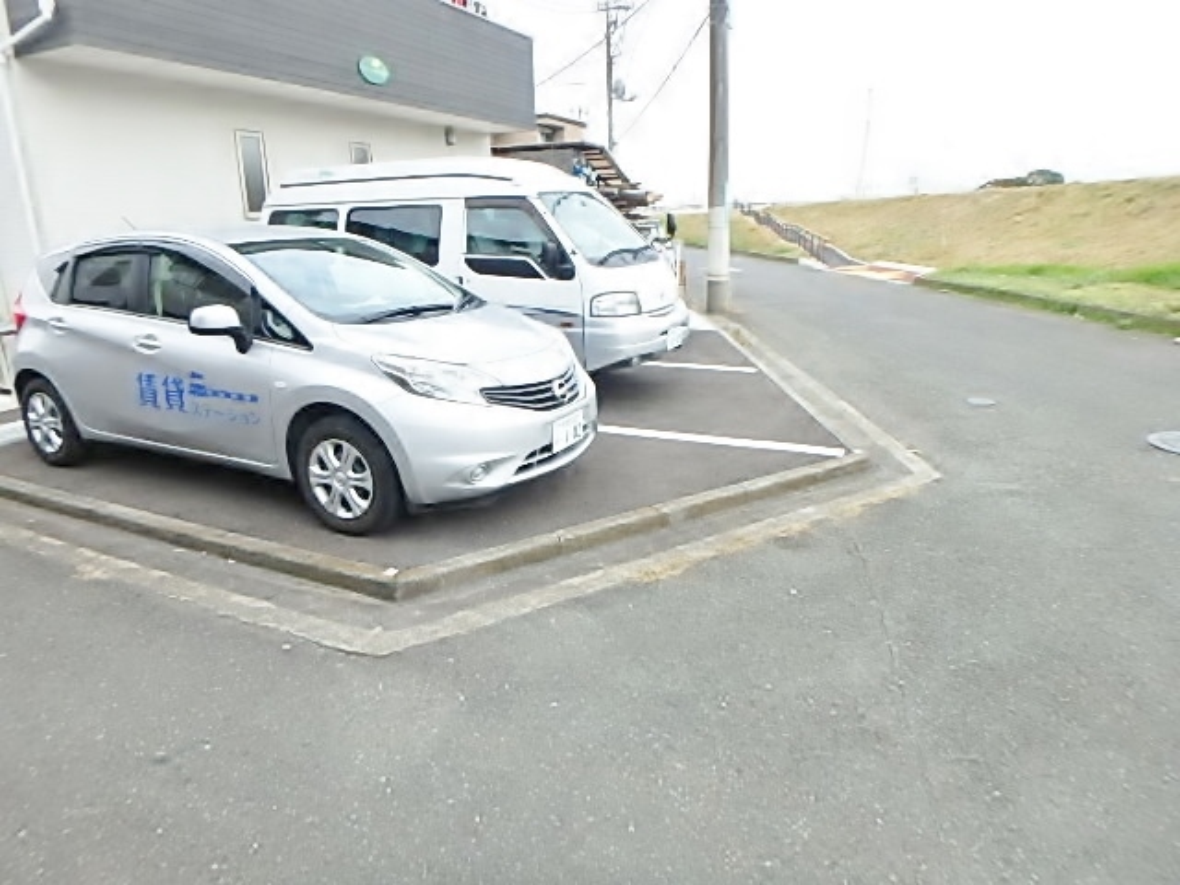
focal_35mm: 21
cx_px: 590
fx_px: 716
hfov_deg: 79.0
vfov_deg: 63.4
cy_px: 442
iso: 125
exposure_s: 1/160
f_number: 3.5
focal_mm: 3.7
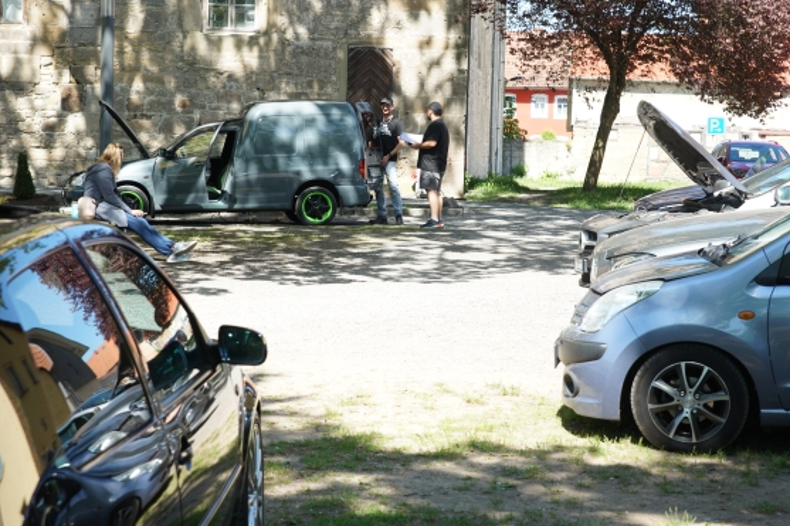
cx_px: 425
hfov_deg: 23.1
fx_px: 1930
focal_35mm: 88
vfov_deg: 15.5
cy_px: 220
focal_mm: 70
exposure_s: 1/100
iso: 160
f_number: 7.1
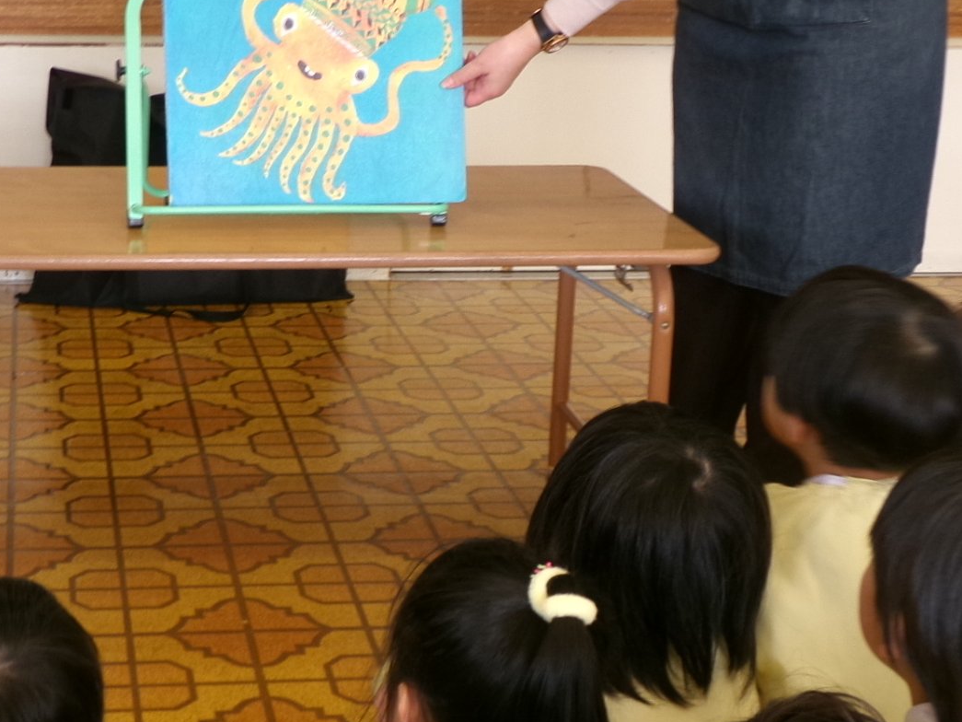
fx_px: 1890
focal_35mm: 68
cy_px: 314
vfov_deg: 21.6
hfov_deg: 28.2
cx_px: 259
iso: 156
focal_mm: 6.6
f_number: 4
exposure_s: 1/34
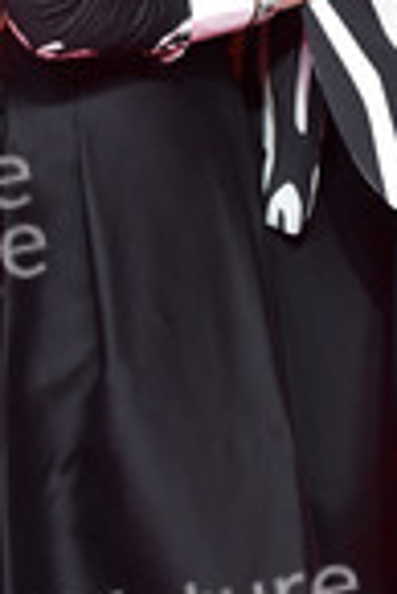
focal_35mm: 220
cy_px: 49
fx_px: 3630
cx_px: 282
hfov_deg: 6.3
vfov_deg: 9.3
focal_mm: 80
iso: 2000
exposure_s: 1/250
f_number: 3.5
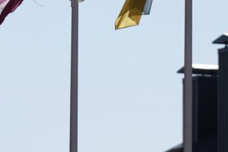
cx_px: 164
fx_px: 4159
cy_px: -7
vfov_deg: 2.1
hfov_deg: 3.1
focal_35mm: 657
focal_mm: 141
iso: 100
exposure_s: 1/3200
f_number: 3.5
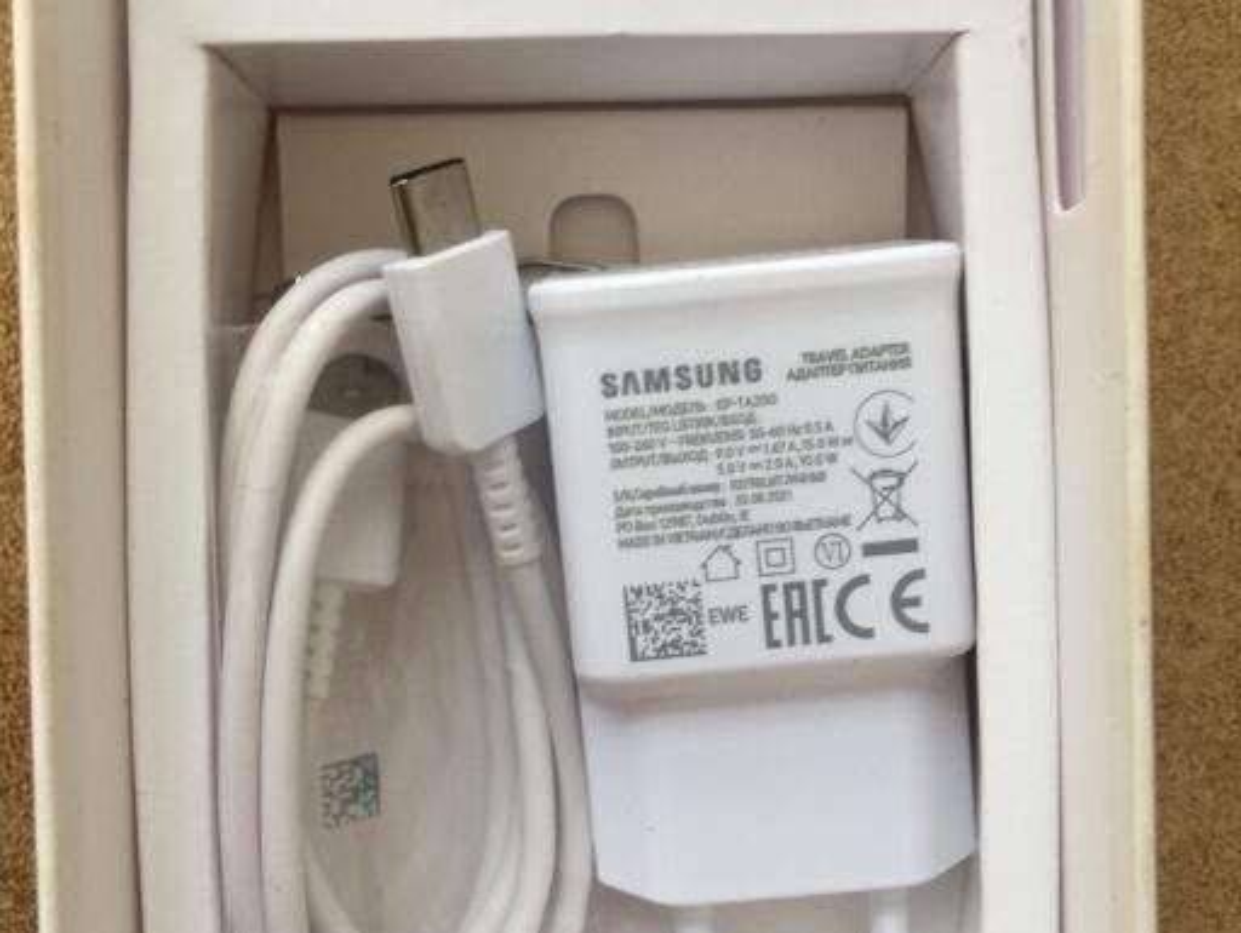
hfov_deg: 61.6
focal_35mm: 29
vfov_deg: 48.3
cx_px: 620
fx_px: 1041
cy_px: 466
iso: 25
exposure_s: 1/50
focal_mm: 4.15
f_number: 2.2
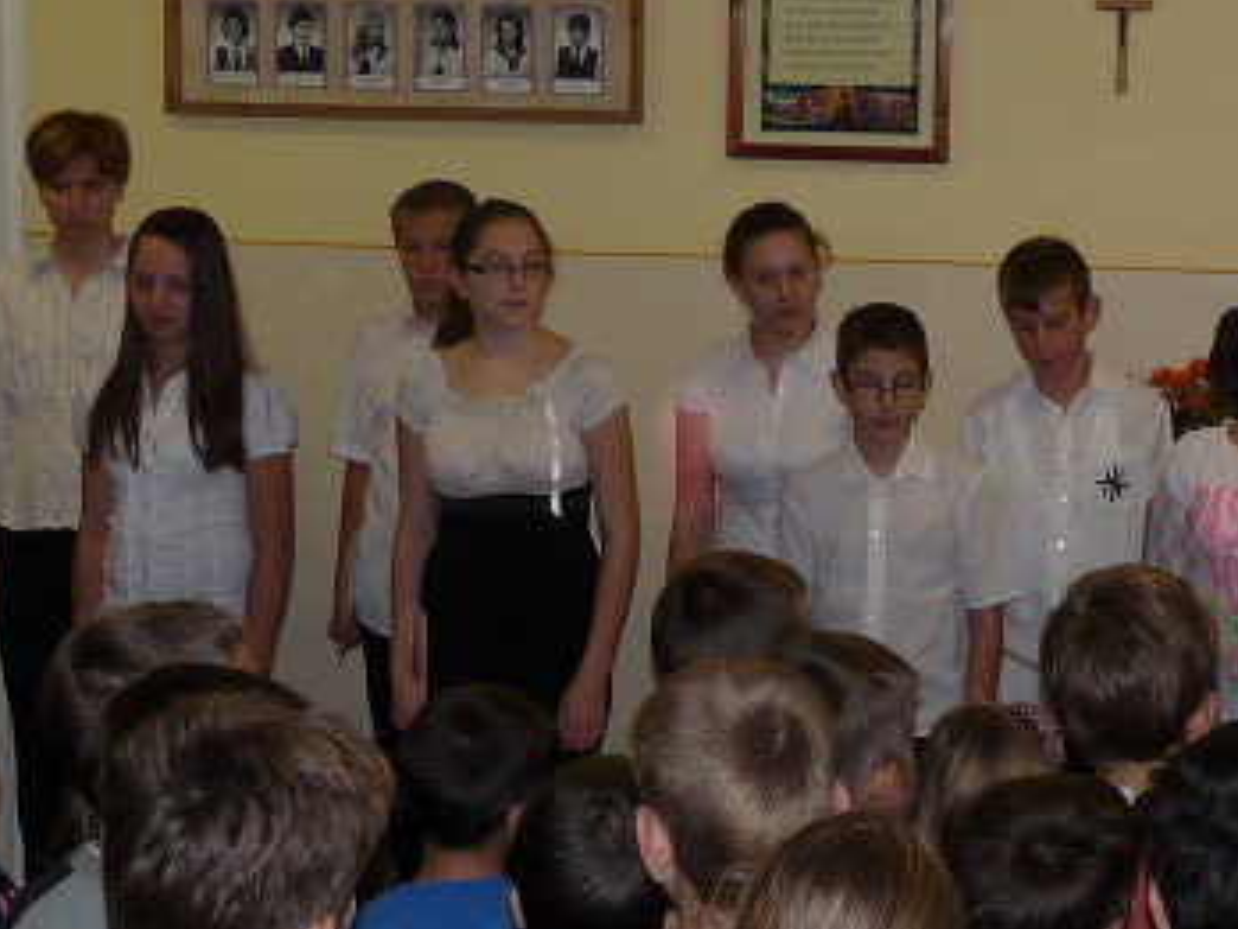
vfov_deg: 16.4
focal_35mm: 90
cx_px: 982
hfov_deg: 21.5
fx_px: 3219
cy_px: 359
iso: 125
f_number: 2.8
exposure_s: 1/30
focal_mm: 4.8
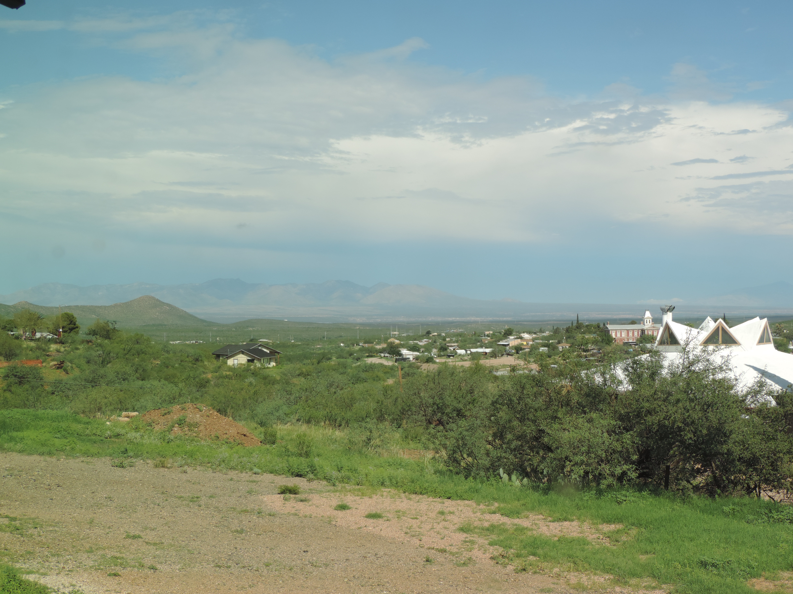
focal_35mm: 50
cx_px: 396
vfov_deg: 29.1
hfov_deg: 38.2
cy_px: 297
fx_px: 1145
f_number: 3.6
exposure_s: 1/640
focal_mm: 8.9
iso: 80
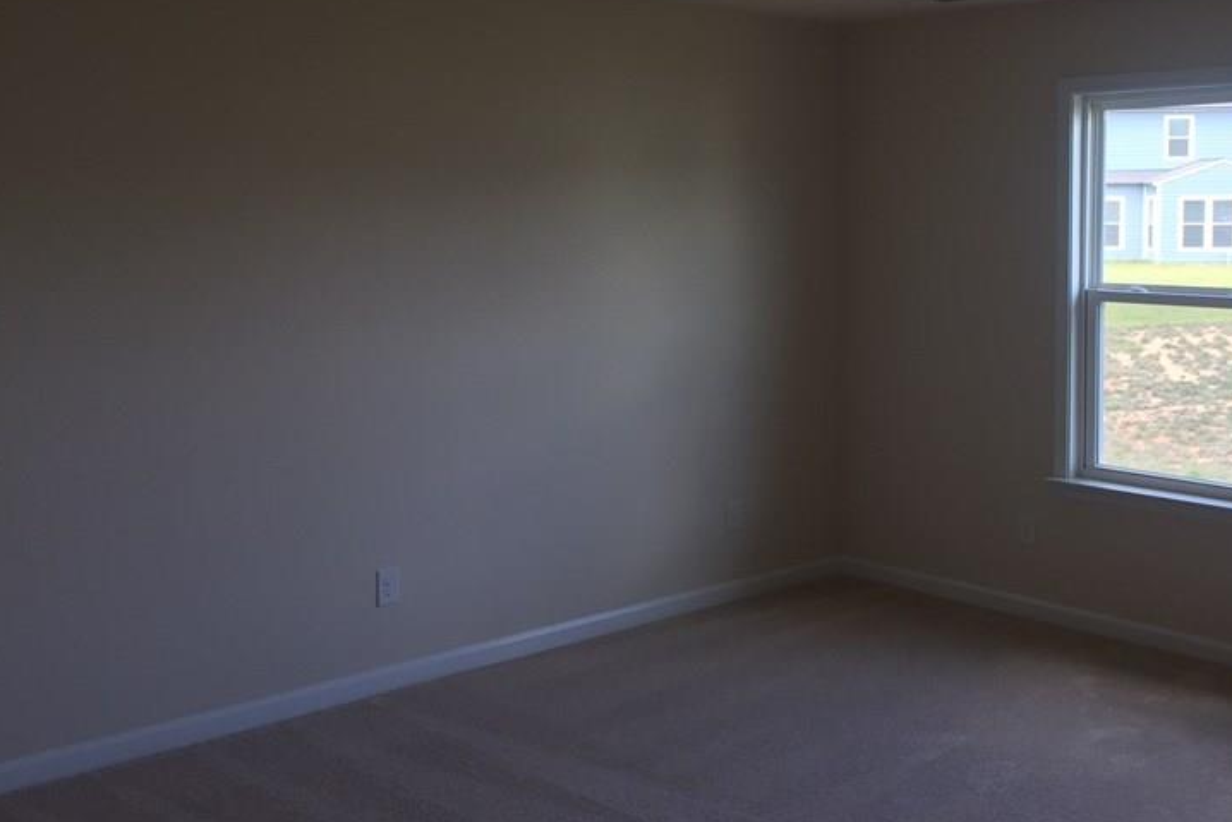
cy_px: 305
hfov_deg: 45.1
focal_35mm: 43
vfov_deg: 31.1
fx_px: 1472
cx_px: 760
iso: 40
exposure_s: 1/60
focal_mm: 4.15
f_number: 2.2
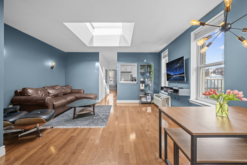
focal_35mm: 15
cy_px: 82
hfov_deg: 100.4
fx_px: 103
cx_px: 124
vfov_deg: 77.3
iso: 250
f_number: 5.6
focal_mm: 15
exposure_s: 1/30
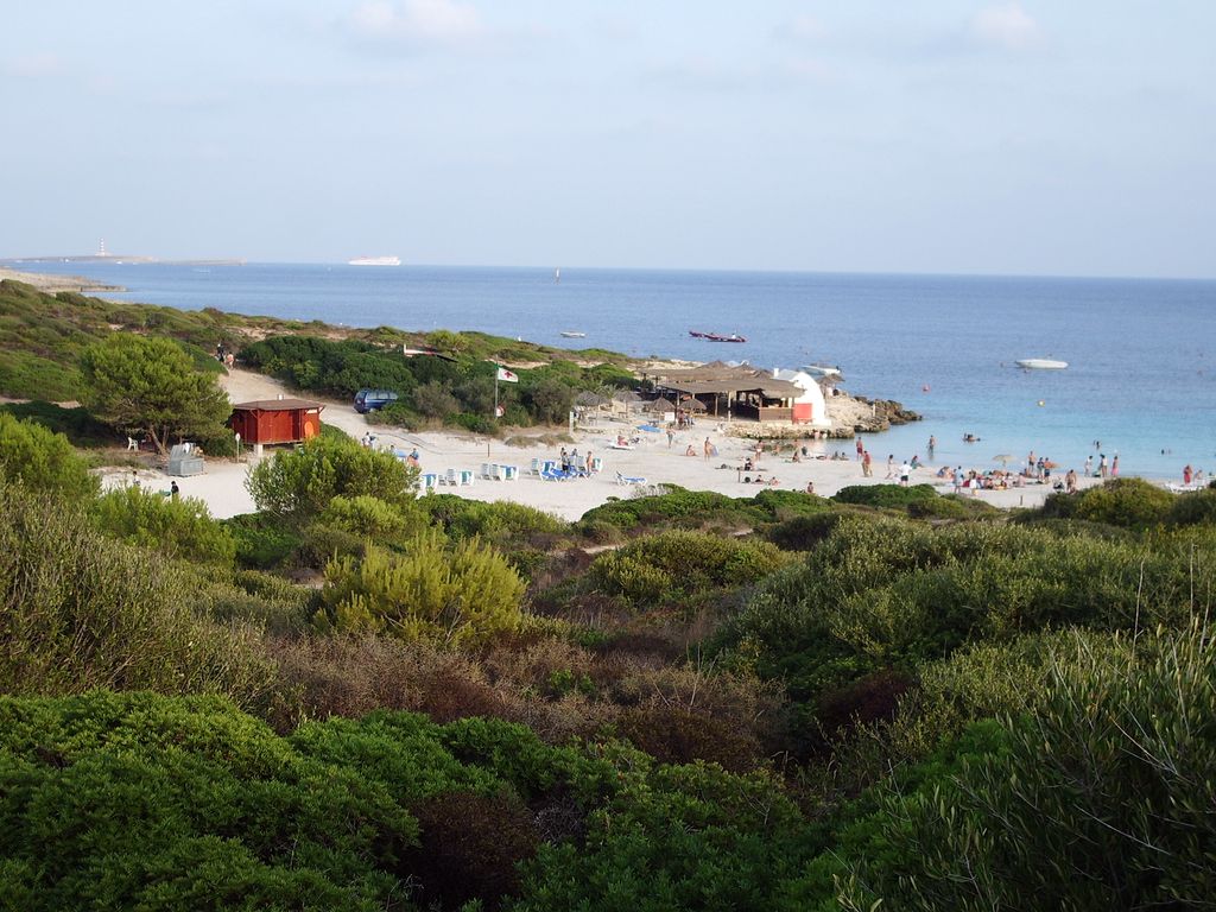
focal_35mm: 62
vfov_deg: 23.7
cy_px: 456
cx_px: 608
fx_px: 2178
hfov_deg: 31.2
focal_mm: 10.2
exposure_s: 1/200
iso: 50
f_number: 3.5
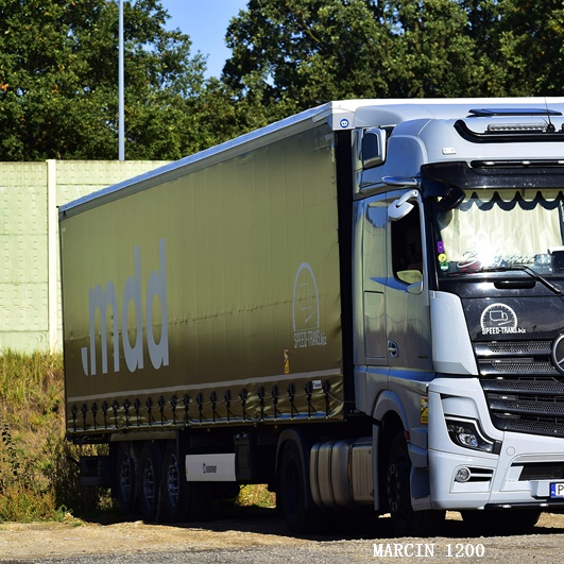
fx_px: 3189
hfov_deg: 10.1
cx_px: 397
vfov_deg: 10.1
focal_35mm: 173
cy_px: 281
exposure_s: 1/800
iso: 200
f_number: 7.1
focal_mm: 90
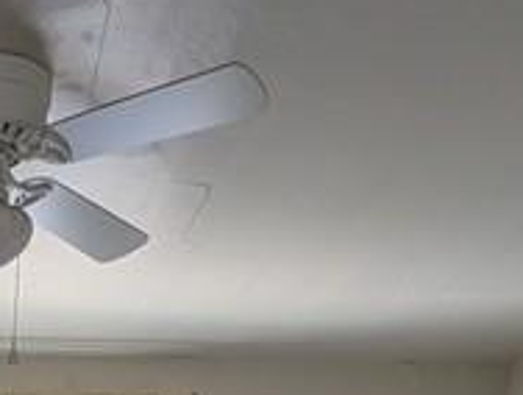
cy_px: 921
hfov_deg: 26.1
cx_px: -124
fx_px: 985
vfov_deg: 15.0
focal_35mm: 65
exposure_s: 1/44.5
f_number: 1.7
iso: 110
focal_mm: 2.02
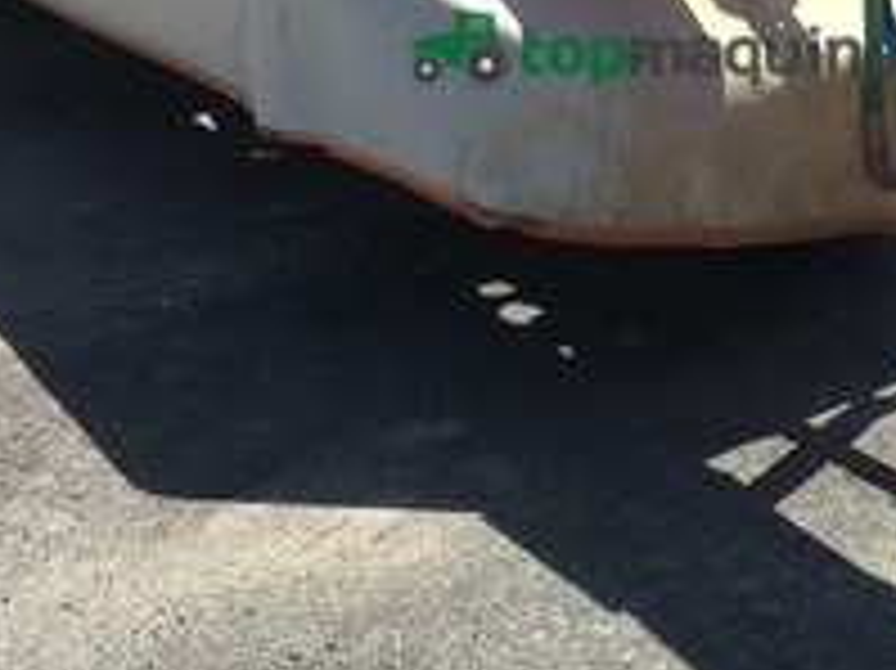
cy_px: 49
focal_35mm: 80
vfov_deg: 18.1
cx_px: 750
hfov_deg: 24.0
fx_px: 2069
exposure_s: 1/974
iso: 25
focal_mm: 4.15
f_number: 2.2
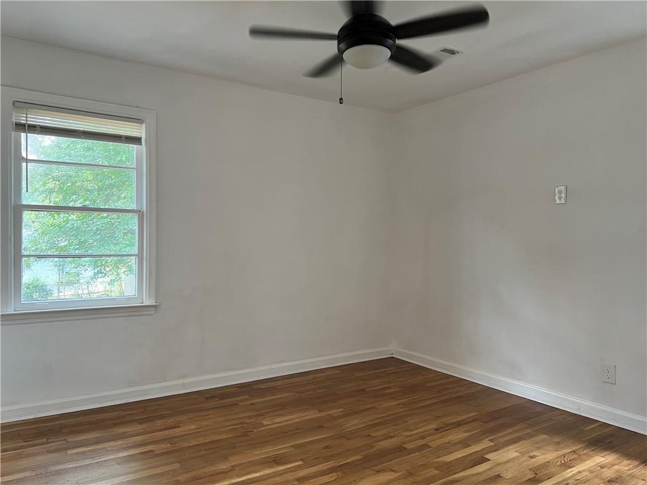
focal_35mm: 26
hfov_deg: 67.3
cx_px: 324
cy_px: 242
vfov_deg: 53.1
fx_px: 486
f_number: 1.5
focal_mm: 5.7
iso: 100
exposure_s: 1/60
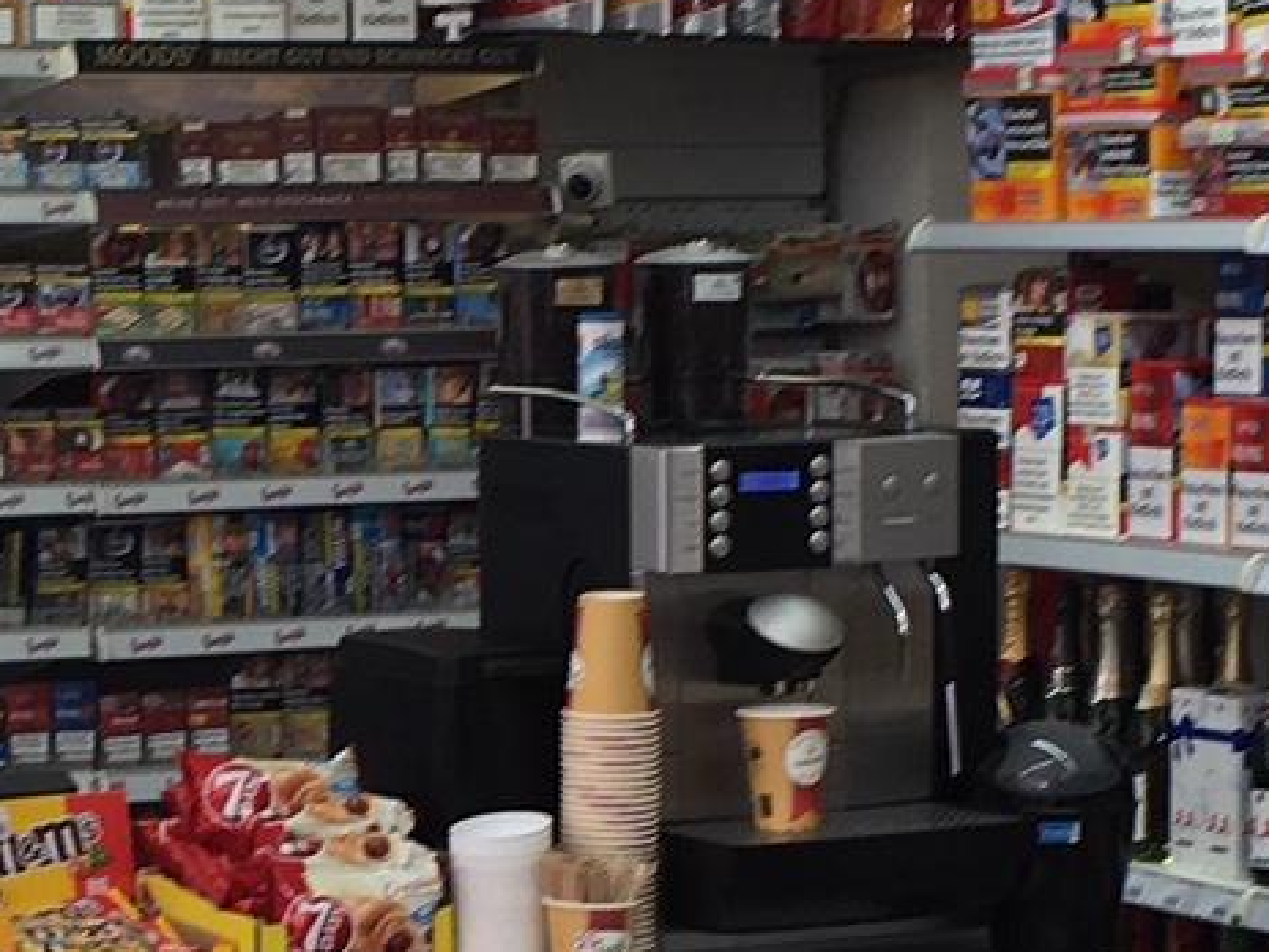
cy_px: 802
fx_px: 4619
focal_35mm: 126
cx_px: 126
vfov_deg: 11.7
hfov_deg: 15.5
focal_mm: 4.15
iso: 25
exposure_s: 1/50
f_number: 2.2
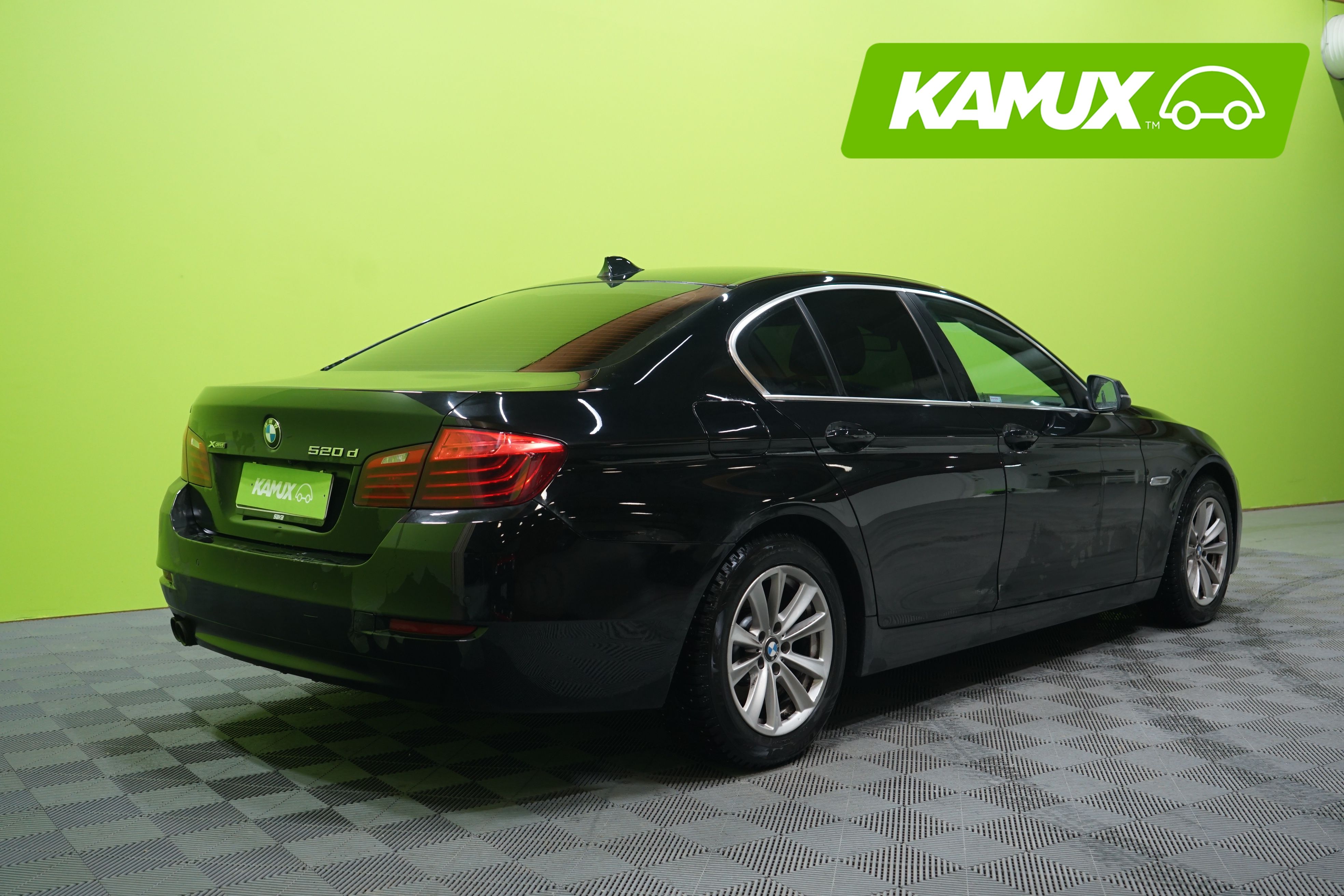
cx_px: 672
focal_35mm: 36
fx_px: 1344
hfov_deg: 53.1
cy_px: 448
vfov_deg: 36.9
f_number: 4.5
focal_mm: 36
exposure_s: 1/15
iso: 800
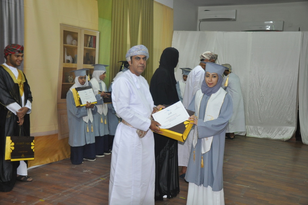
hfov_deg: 49.6
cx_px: 154
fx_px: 333
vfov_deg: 34.1
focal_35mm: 39
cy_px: 102
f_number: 4
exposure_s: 1/60
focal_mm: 26
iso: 800
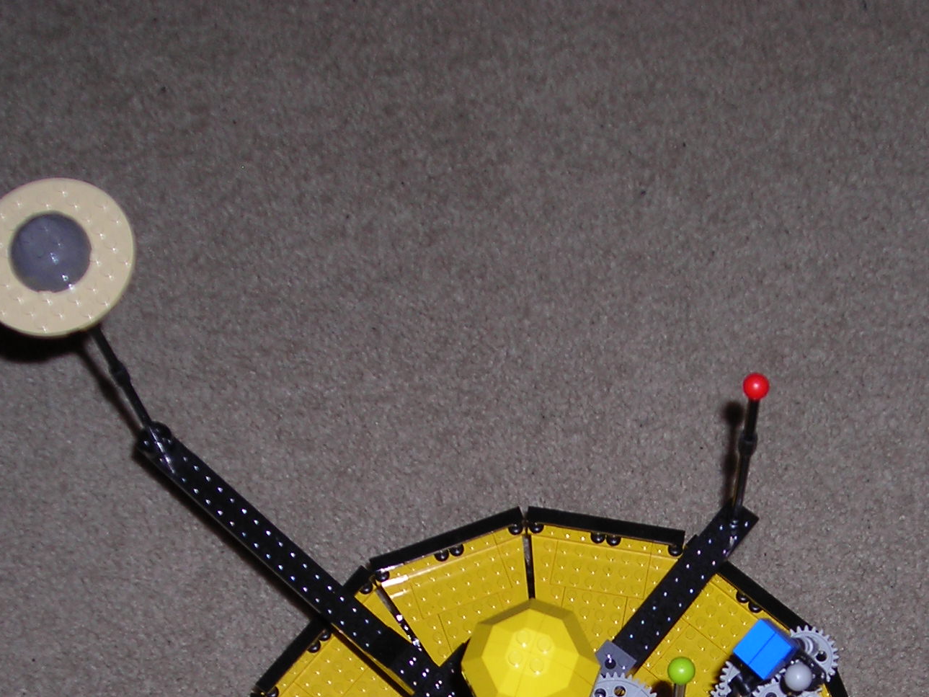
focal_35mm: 83
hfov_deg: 23.4
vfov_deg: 17.3
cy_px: 727
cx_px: 641
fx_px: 2228
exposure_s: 1/60.1
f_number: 3.2
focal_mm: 6.3
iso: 50
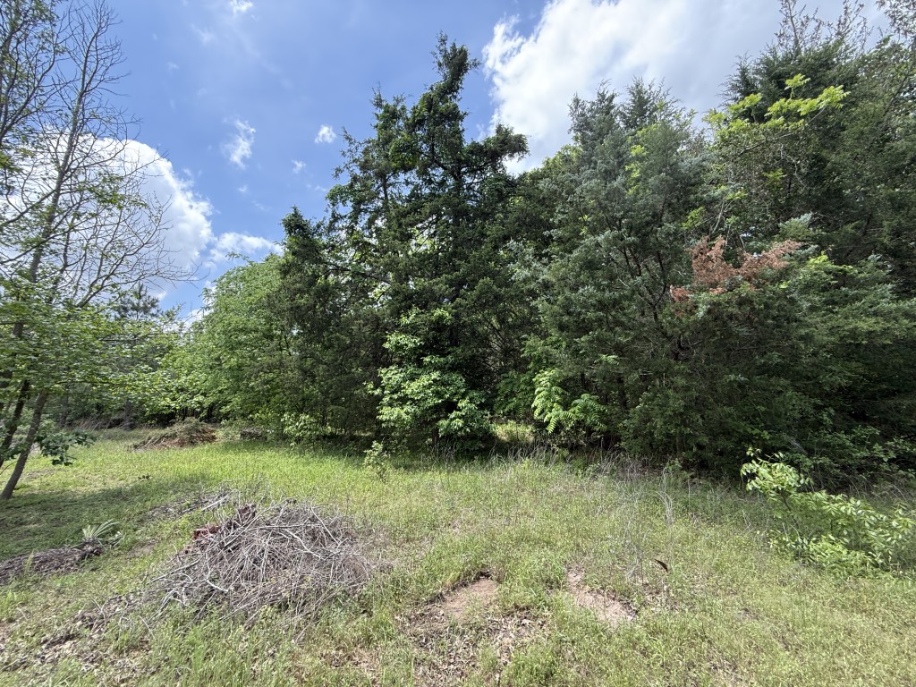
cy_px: 344
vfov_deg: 85.7
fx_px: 370
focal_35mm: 14
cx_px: 458
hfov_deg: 102.1
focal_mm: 2.22
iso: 64
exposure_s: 1/338
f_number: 2.2
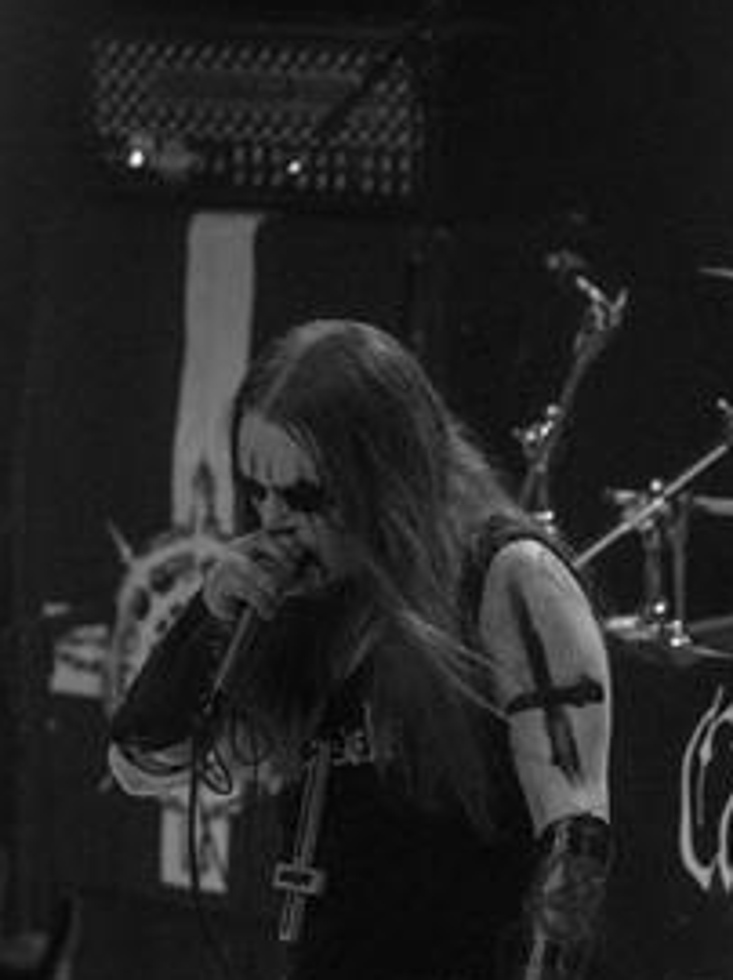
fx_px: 8710
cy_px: 739
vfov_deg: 6.4
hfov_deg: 4.8
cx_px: 838
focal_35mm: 308
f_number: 3.2
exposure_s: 1/640
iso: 5000
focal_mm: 120
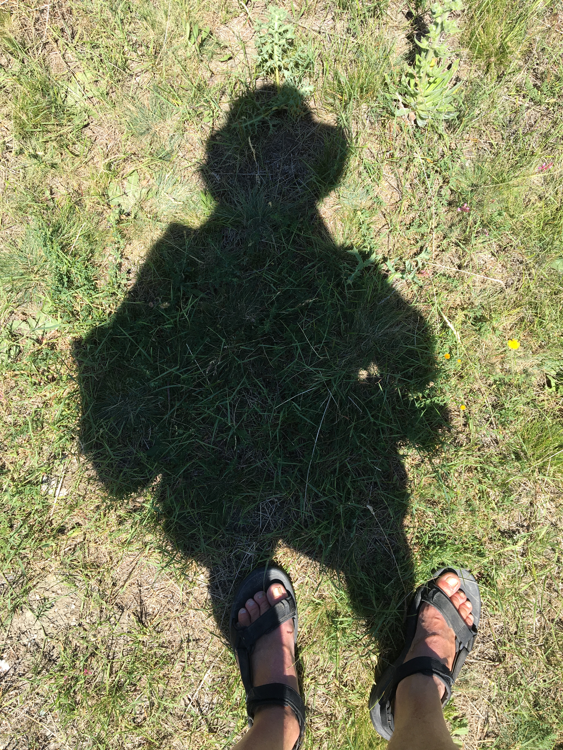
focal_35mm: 29
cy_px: 375
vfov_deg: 61.7
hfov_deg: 48.2
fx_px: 629
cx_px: 282
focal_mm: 4.15
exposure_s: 1/712
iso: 25
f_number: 2.2
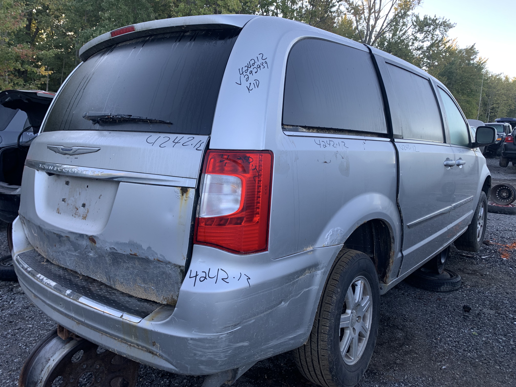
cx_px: 258
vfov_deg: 53.1
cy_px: 194
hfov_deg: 67.3
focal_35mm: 26
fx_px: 388
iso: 25
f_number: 1.8
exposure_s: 1/129
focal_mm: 4.25
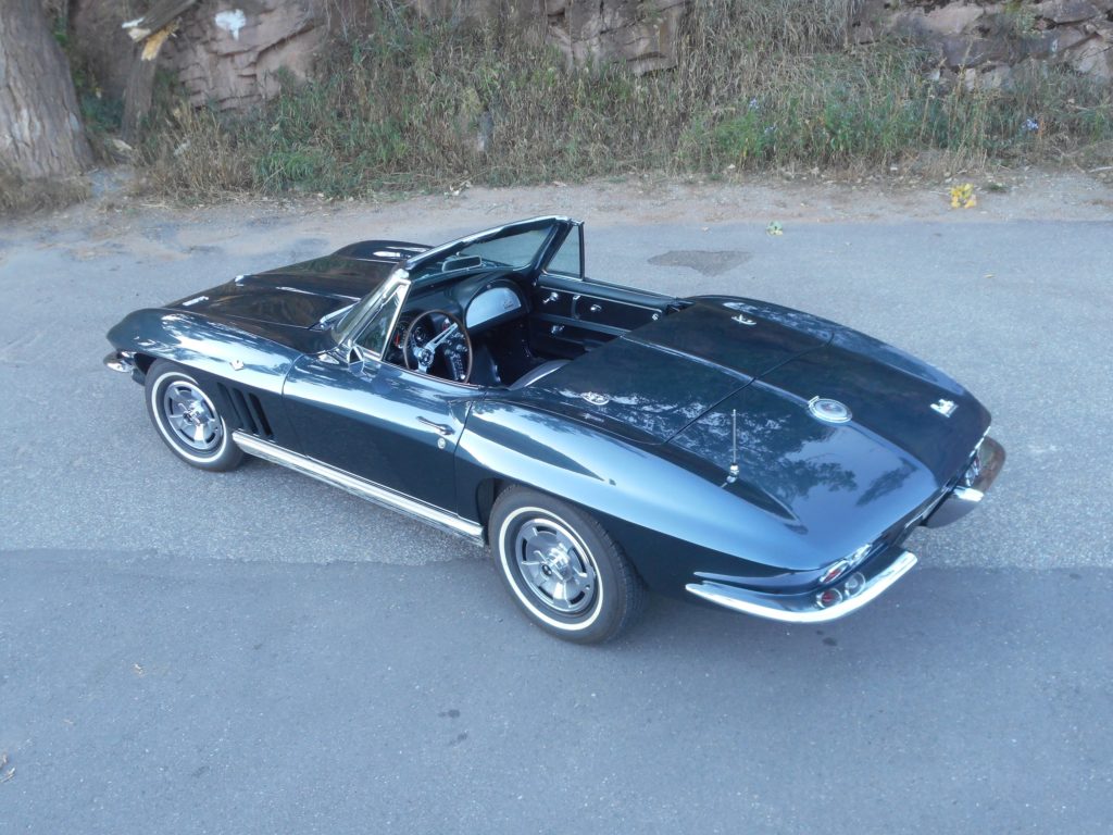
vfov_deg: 41.8
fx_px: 1093
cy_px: 418
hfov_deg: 54.0
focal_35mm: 34
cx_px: 556
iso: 160
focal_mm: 6
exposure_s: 1/30
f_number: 4.2
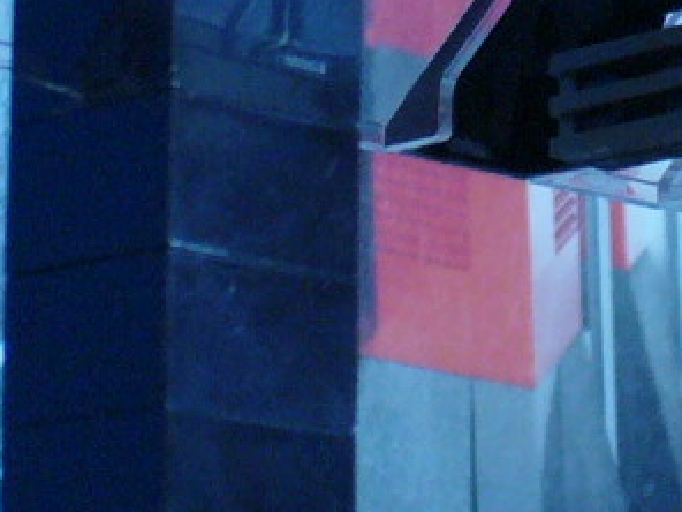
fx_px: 3940
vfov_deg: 7.4
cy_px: 201
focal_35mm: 200
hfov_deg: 9.9
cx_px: 463
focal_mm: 6.1
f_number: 2.8
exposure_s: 1/13
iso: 200
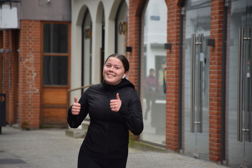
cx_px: 126
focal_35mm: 210
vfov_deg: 6.5
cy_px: 84
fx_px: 1470
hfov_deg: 9.8
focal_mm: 140
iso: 400
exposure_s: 1/400
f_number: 5.6
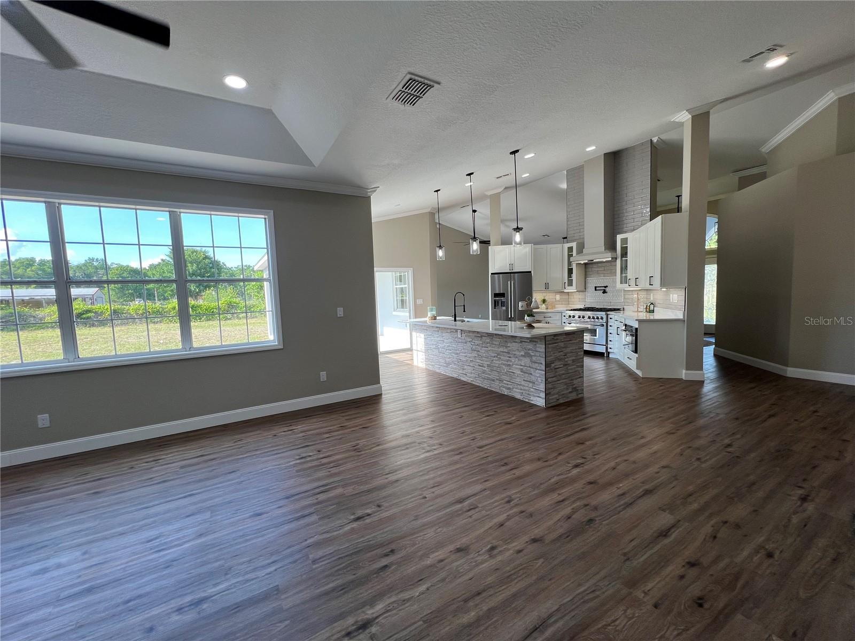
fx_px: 321
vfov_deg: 89.9
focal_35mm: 13
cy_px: 320
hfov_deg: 106.2
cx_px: 428
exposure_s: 1/120
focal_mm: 1.57
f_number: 1.8
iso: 40
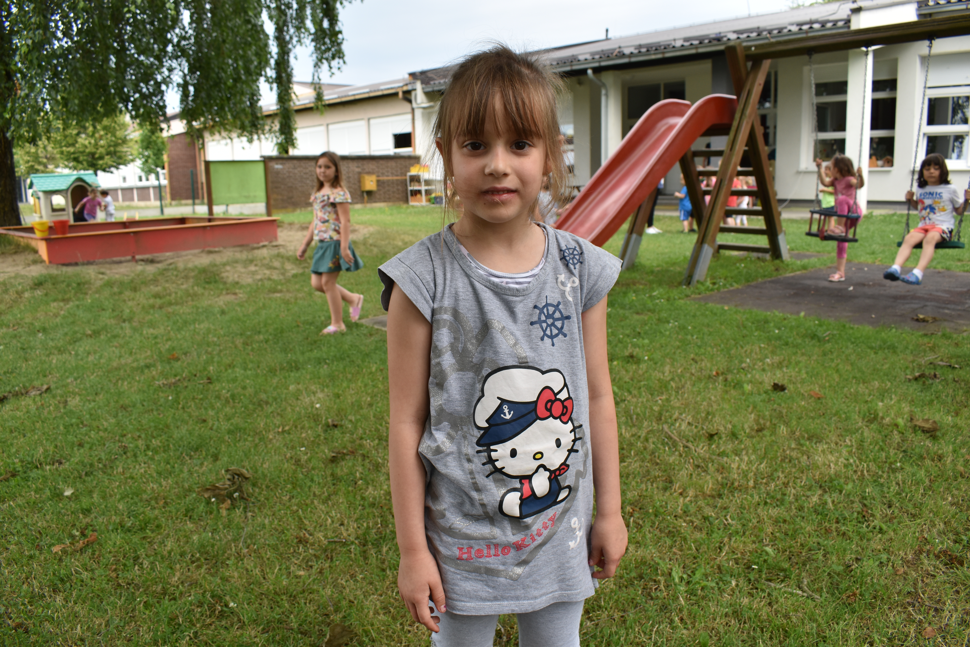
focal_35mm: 27
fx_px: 727
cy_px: 324
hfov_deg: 67.4
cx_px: 485
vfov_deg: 47.9
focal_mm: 18
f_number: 6.3
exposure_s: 1/250
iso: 200
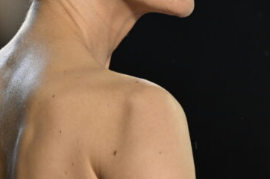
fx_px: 11956
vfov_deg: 0.9
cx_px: 117
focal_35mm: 1595
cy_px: -60
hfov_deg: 1.3
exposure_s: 1/500
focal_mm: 560
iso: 2000
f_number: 4
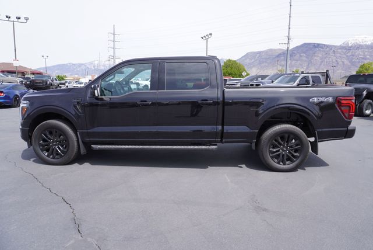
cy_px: 125
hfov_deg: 73.7
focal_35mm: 24
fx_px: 249
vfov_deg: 53.2
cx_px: 186
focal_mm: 16
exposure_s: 1/200
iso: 100
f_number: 7.1
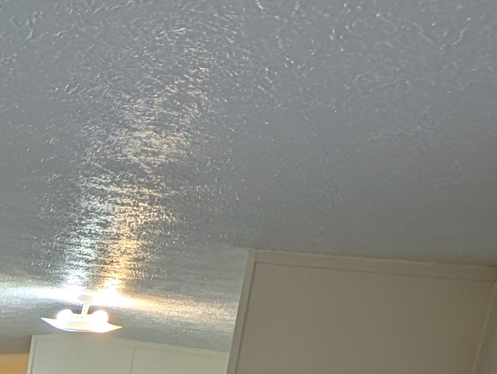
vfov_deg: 18.9
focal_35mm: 55
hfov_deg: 23.0
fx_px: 791
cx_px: -353
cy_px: 708
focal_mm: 2.23
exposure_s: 1/60
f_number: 1.95
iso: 47
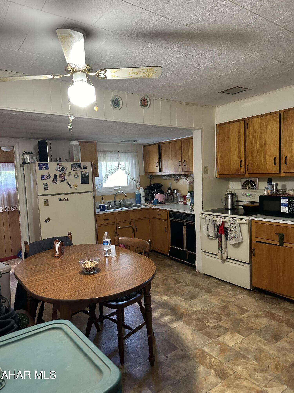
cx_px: 147
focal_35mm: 24
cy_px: 196
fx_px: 272
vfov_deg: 71.6
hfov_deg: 56.8
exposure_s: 1/60
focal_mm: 6.86
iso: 500
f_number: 1.78
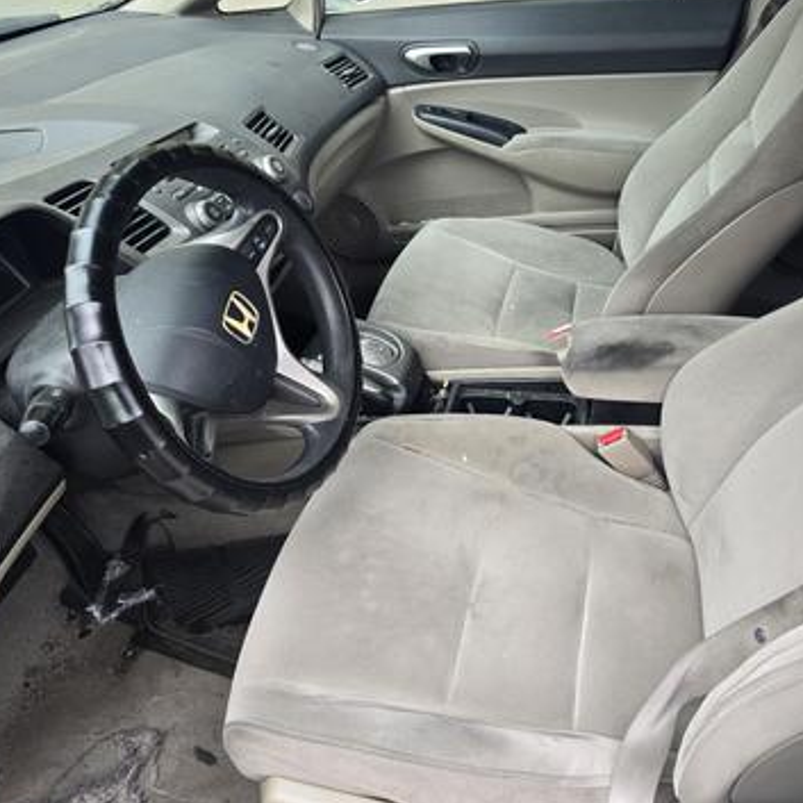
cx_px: 512
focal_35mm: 29
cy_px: 378
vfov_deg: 55.6
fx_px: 761
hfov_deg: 54.9
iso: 125
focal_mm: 6.3
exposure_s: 1/180
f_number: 1.7
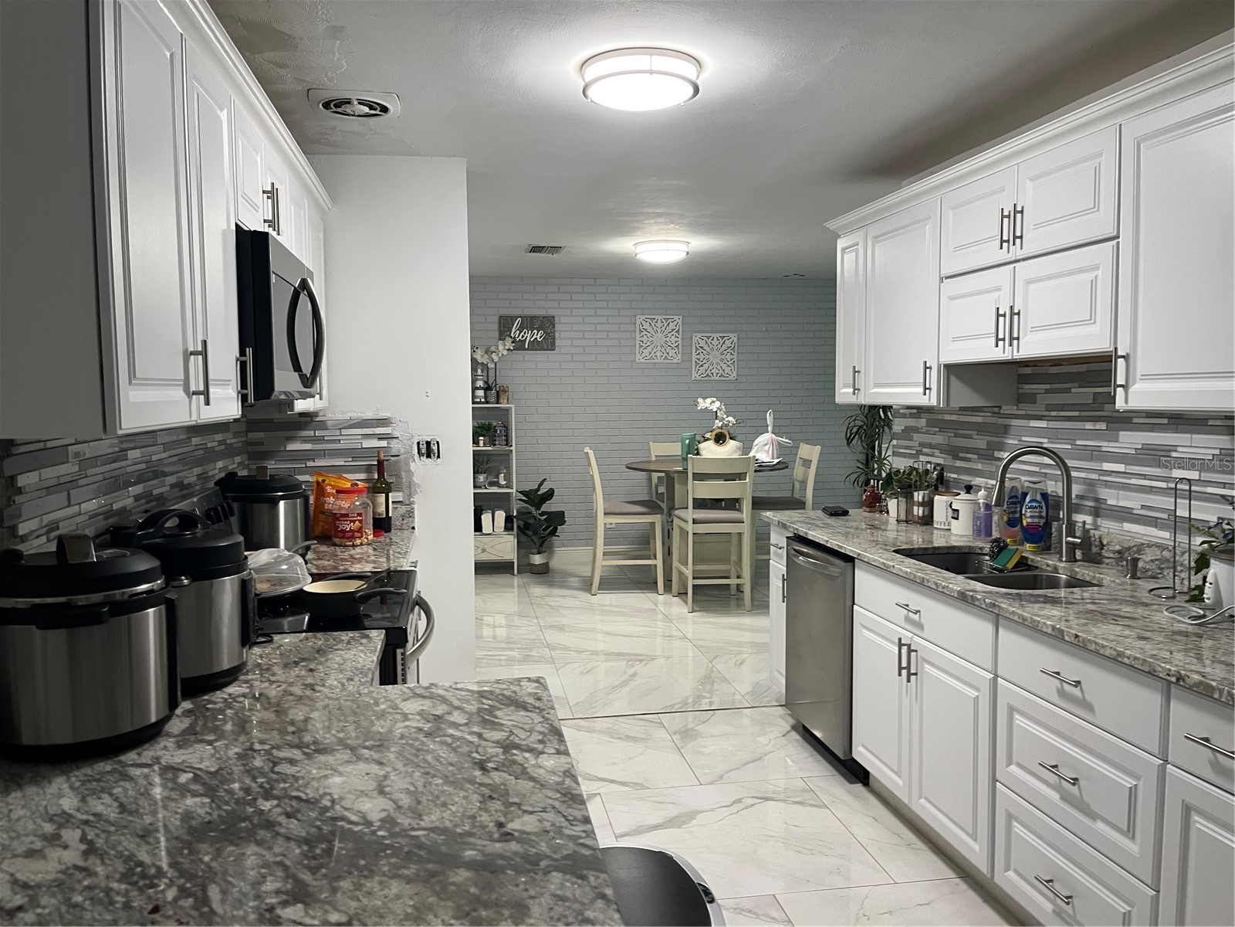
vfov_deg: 53.1
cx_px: 618
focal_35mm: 26
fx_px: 928
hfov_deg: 67.3
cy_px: 464
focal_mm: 5.1
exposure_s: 1/60
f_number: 1.6
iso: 160
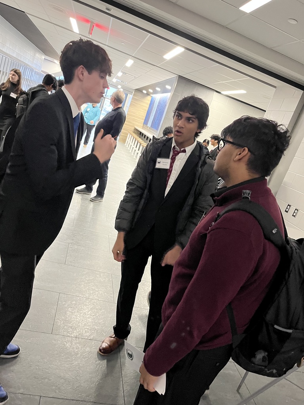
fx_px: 304
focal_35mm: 26
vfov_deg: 67.3
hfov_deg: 53.1
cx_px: 152
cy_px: 202
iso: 400
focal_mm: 5.1
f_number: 1.6
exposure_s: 1/40
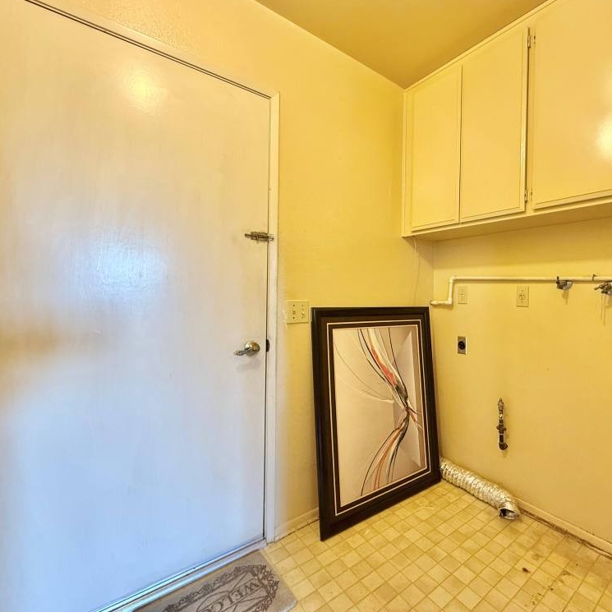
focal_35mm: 17
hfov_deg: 81.3
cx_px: 405
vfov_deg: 84.0
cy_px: 298
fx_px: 340
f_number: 2.2
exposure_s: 1/60
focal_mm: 2.22
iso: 320
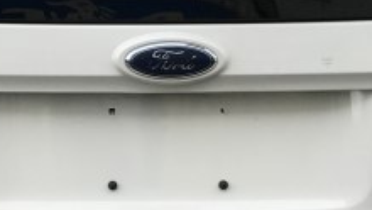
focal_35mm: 142
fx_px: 1401
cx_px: 110
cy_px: 129
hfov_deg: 15.1
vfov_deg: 8.6
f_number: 1.8
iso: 20
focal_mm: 3.99
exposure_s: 1/235
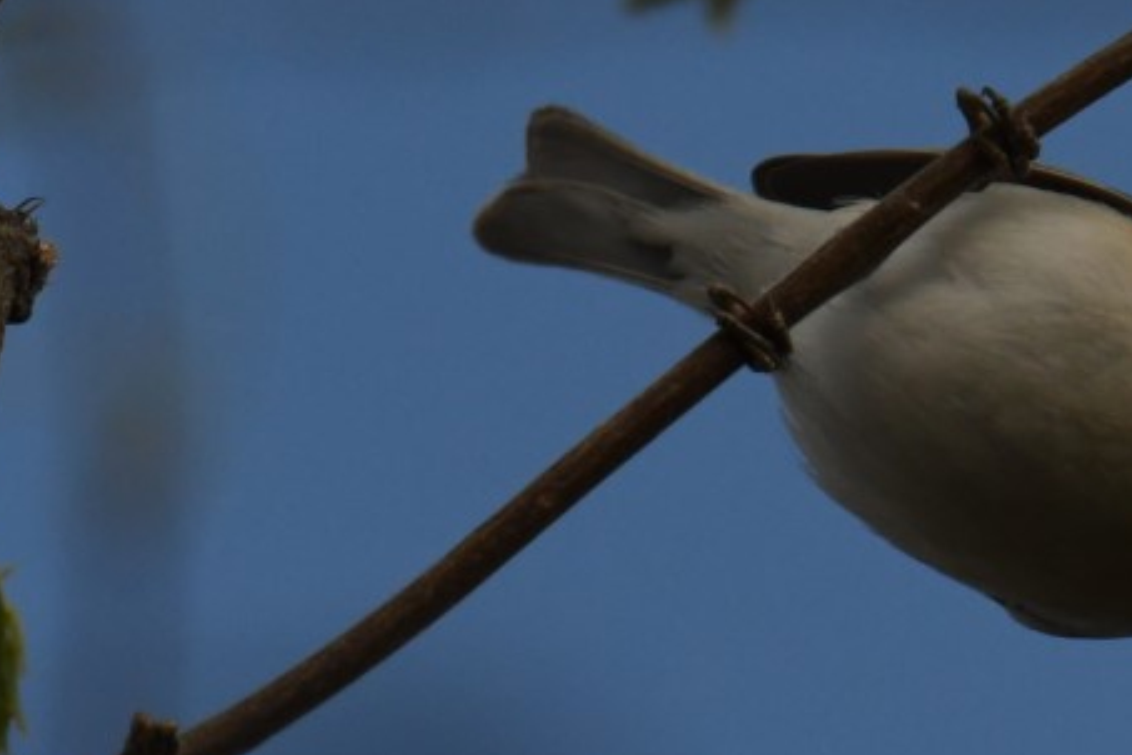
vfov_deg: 0.4
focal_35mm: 3217
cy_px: 982
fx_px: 101149
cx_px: 790
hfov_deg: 0.6
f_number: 13
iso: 1250
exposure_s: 1/1000
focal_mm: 600
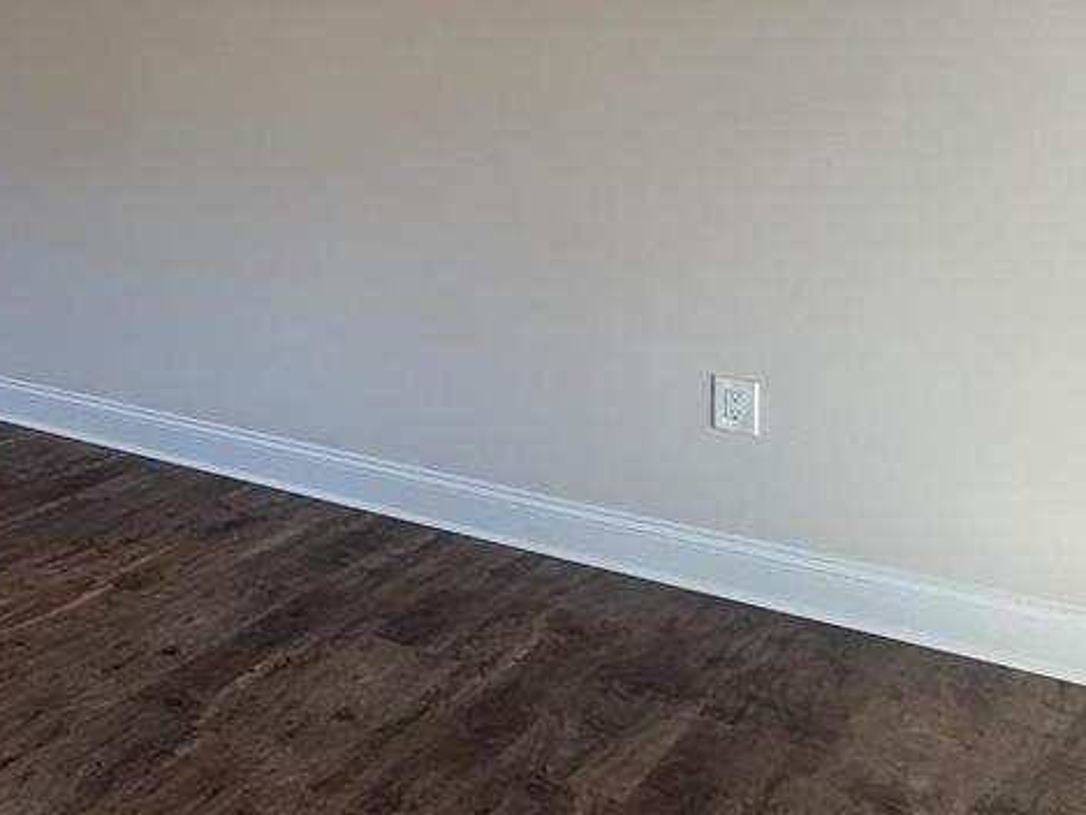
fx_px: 1349
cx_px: -470
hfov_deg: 29.9
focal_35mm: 43
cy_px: 28
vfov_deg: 31.4
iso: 80
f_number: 2.2
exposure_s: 1/99
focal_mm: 2.22
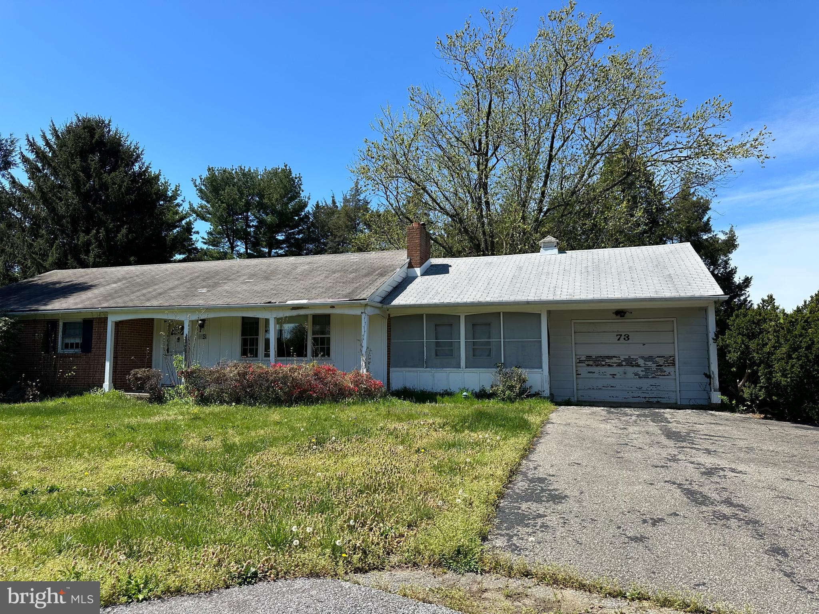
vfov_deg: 56.8
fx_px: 568
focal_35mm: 24
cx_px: 410
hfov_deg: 71.6
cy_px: 307
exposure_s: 1/3058
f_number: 1.78
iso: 80
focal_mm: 6.86
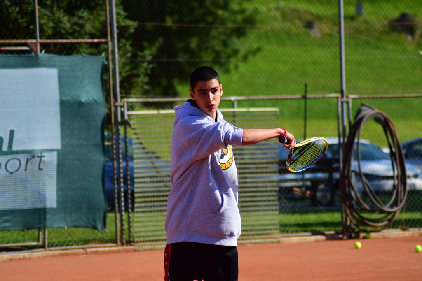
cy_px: 140
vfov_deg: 6.8
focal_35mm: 202
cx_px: 211
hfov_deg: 10.2
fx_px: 2374
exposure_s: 1/1250
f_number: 4.2
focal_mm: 135
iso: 180
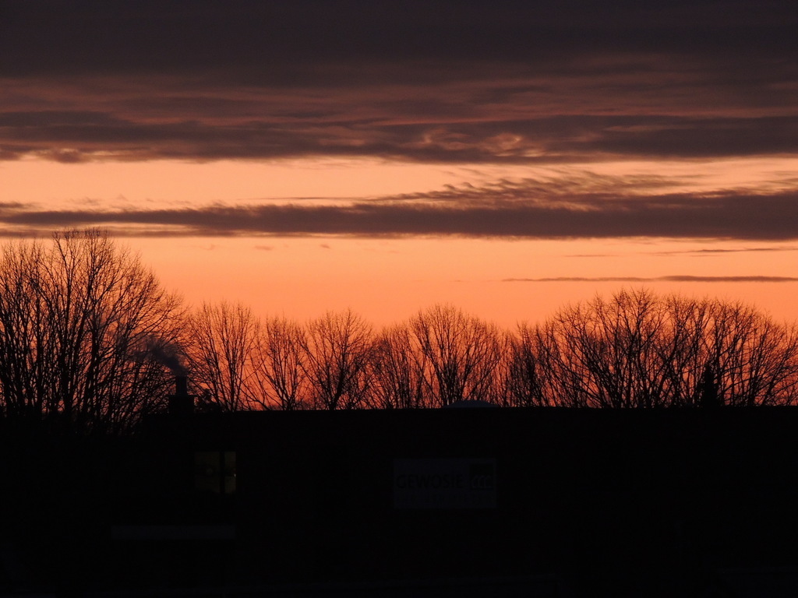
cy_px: 299
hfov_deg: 9.9
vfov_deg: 7.4
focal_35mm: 200
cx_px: 399
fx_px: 4611
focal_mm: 35.6
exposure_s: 1/30
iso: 640
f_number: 4.6
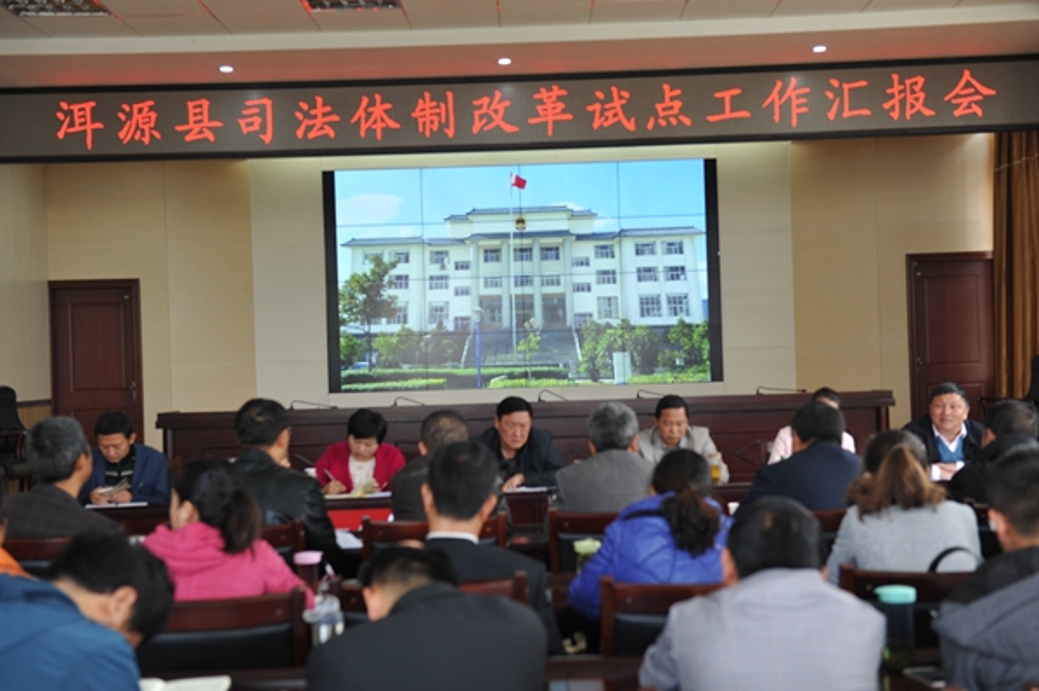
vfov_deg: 28.0
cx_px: 520
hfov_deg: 41.1
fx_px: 1384
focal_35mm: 48
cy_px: 346
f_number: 3.5
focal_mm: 48
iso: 200
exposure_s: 1/50
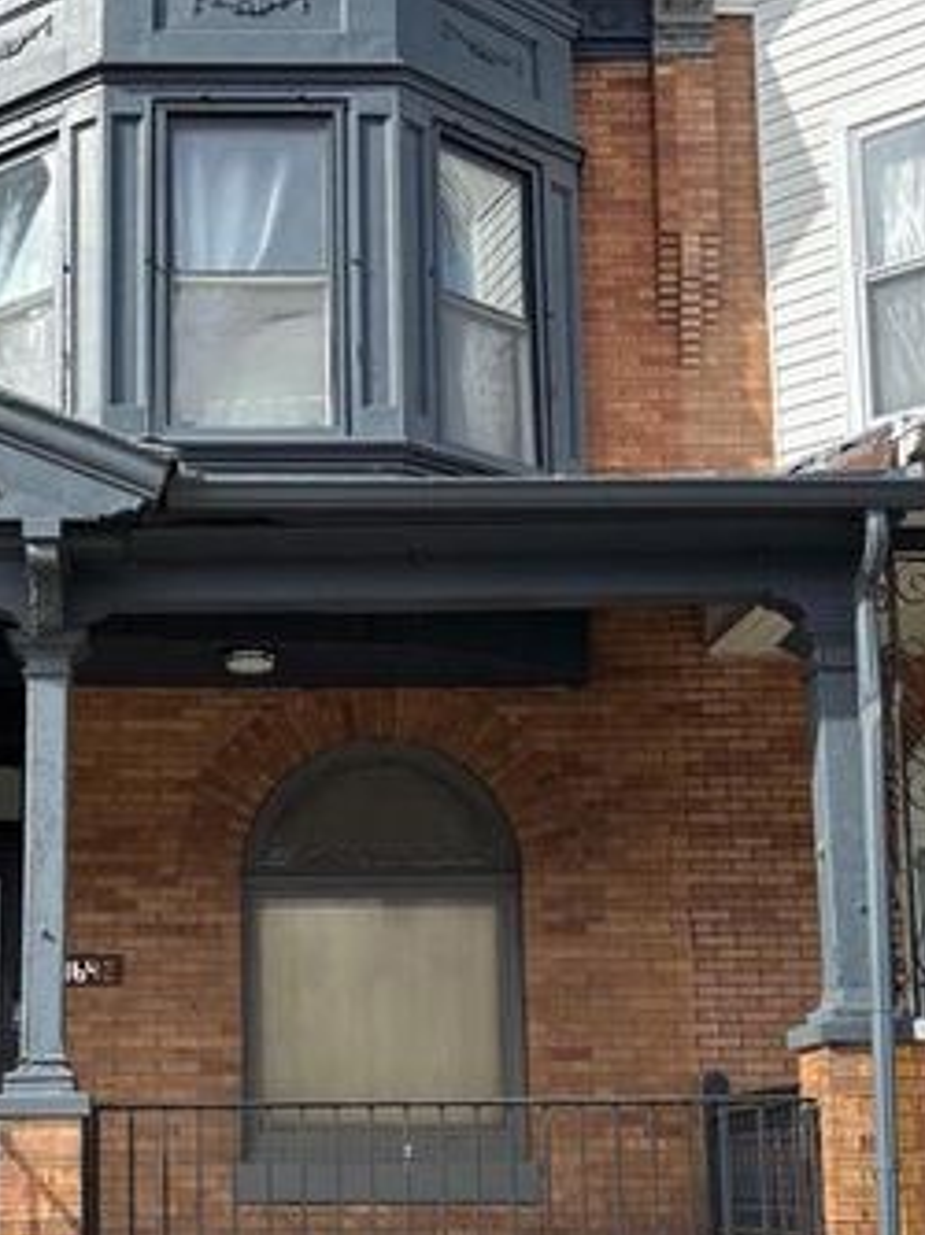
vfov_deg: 36.0
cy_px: 919
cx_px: 233
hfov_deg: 27.6
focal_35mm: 52
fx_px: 1855
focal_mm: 5.96
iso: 50
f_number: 1.6
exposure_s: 1/1590
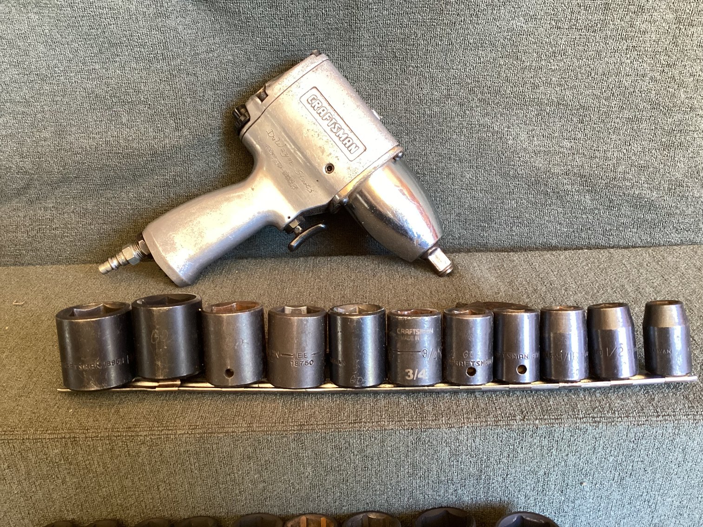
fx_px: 630
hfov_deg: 58.3
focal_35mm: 31
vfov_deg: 45.4
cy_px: 264
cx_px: 352
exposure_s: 1/60
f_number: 2.4
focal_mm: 3.3
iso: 200
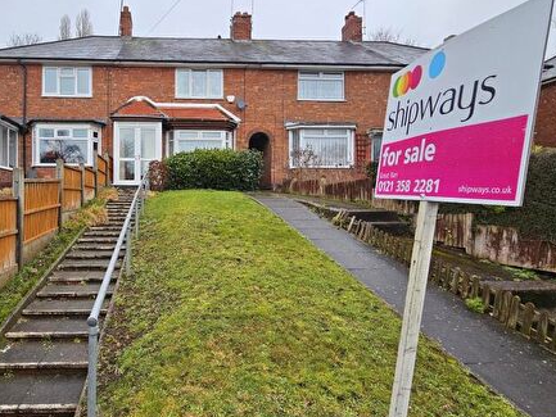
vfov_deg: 63.5
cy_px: 207
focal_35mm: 21
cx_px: 178
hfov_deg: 76.1
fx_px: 337
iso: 50
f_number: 2.2
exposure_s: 1/420
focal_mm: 2.2
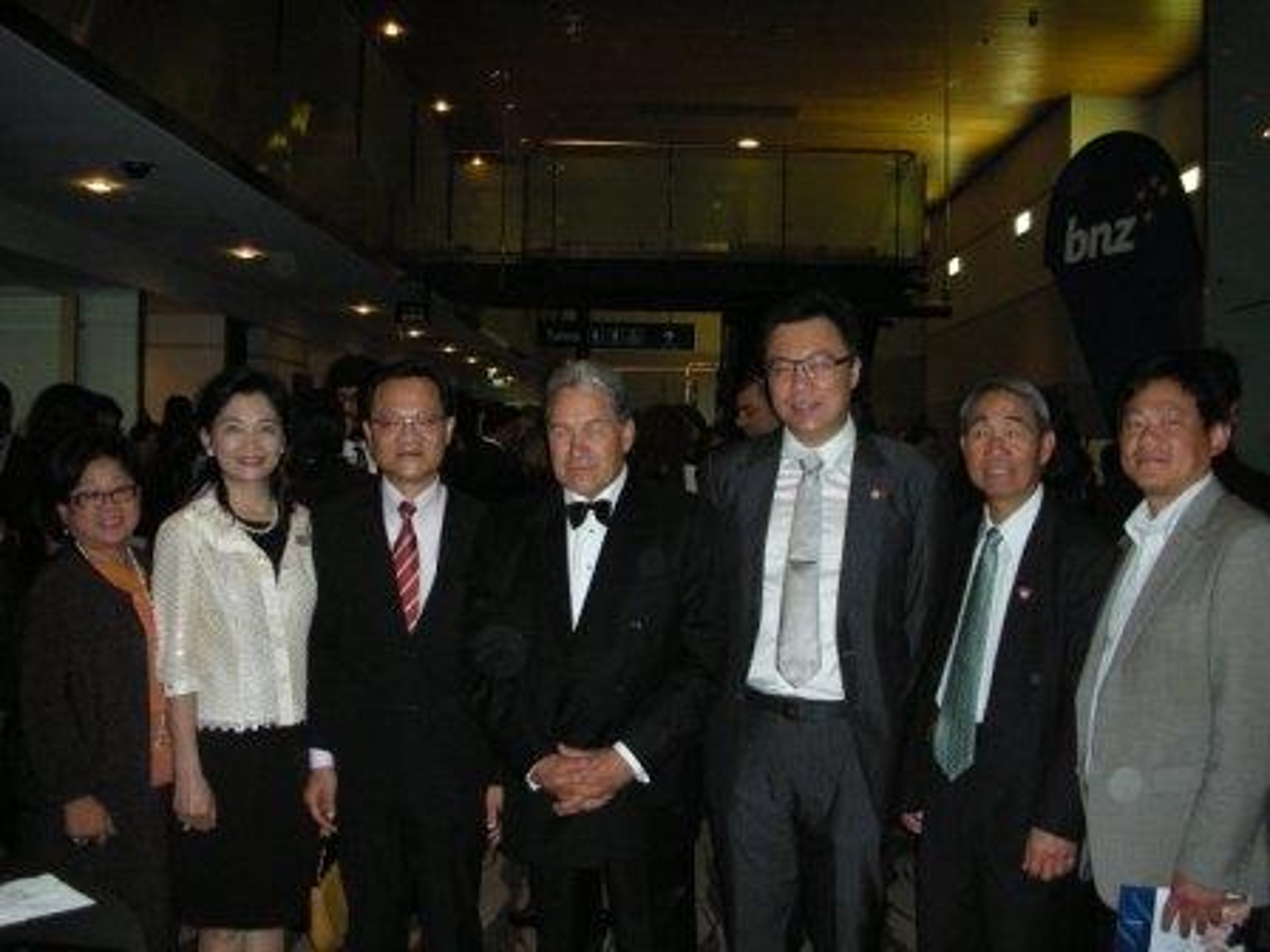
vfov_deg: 40.7
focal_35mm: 35
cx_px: 635
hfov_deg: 52.6
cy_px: 476
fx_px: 1284
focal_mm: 5.8
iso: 200
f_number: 3
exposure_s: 1/60.1
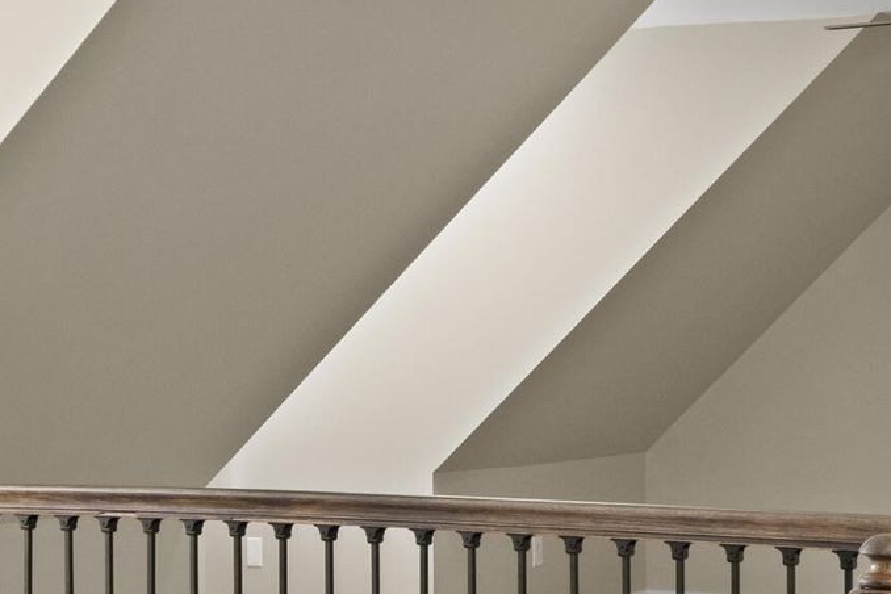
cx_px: 637
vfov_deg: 16.1
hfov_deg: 23.7
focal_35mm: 85
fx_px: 2104
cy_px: 321
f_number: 7.1
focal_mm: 16
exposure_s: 1/3
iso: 400
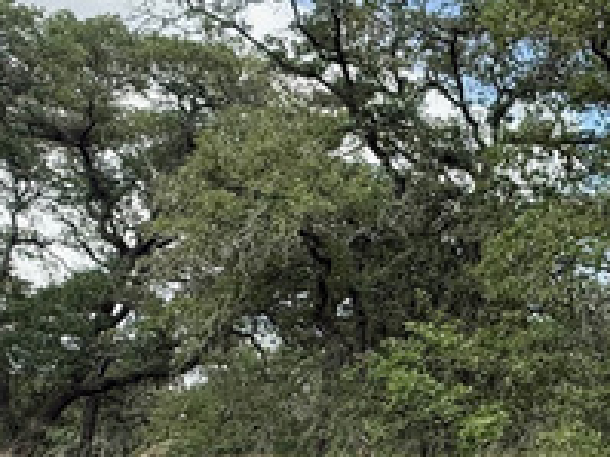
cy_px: 334
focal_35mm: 45
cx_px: 650
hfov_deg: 36.5
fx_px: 793
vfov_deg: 31.7
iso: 64
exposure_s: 1/809
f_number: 2.2
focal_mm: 2.22
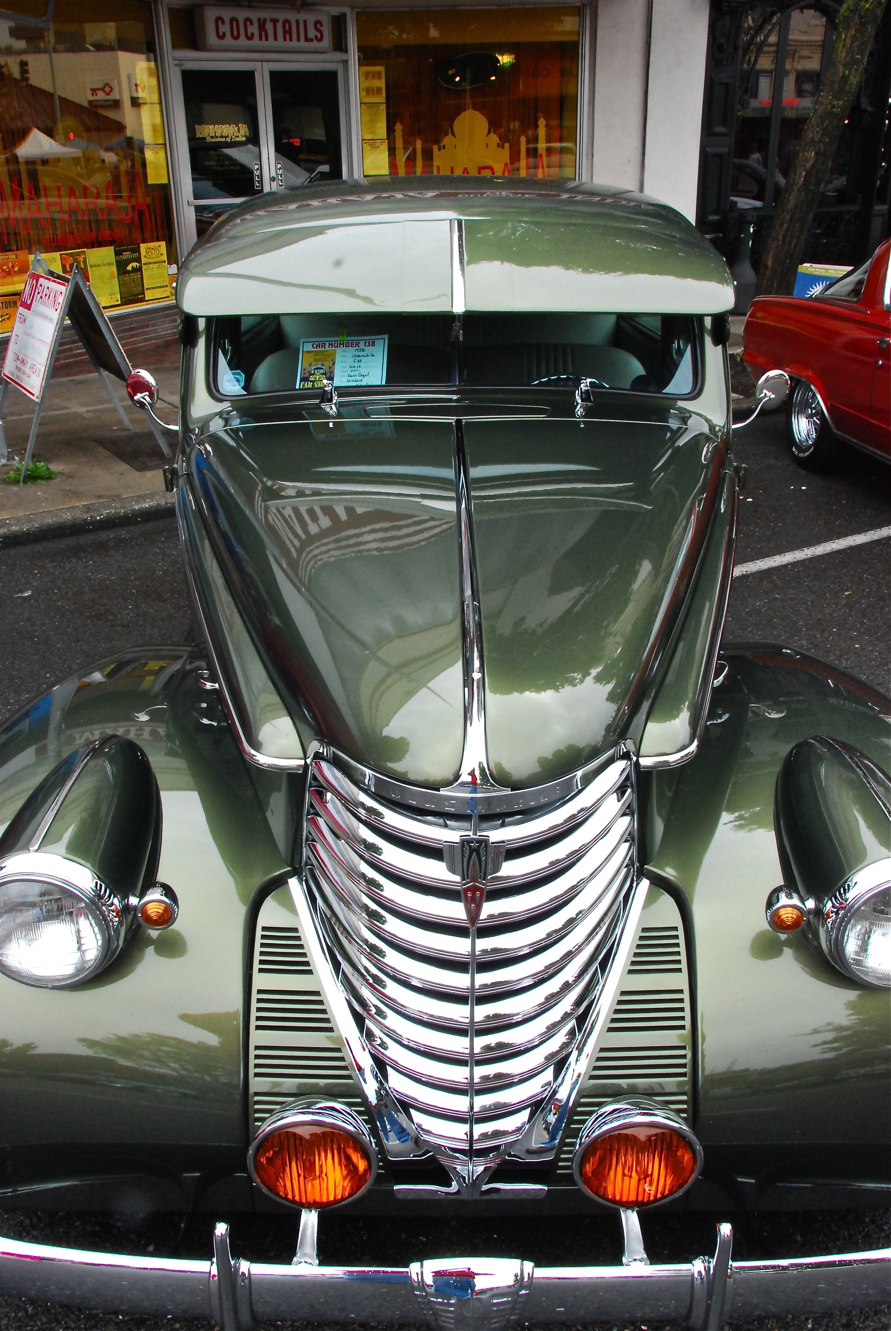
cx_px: 446
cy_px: 666
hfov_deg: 43.7
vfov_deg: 61.9
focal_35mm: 30
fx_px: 1110
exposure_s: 1/50
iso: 1000
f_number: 18
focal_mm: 20
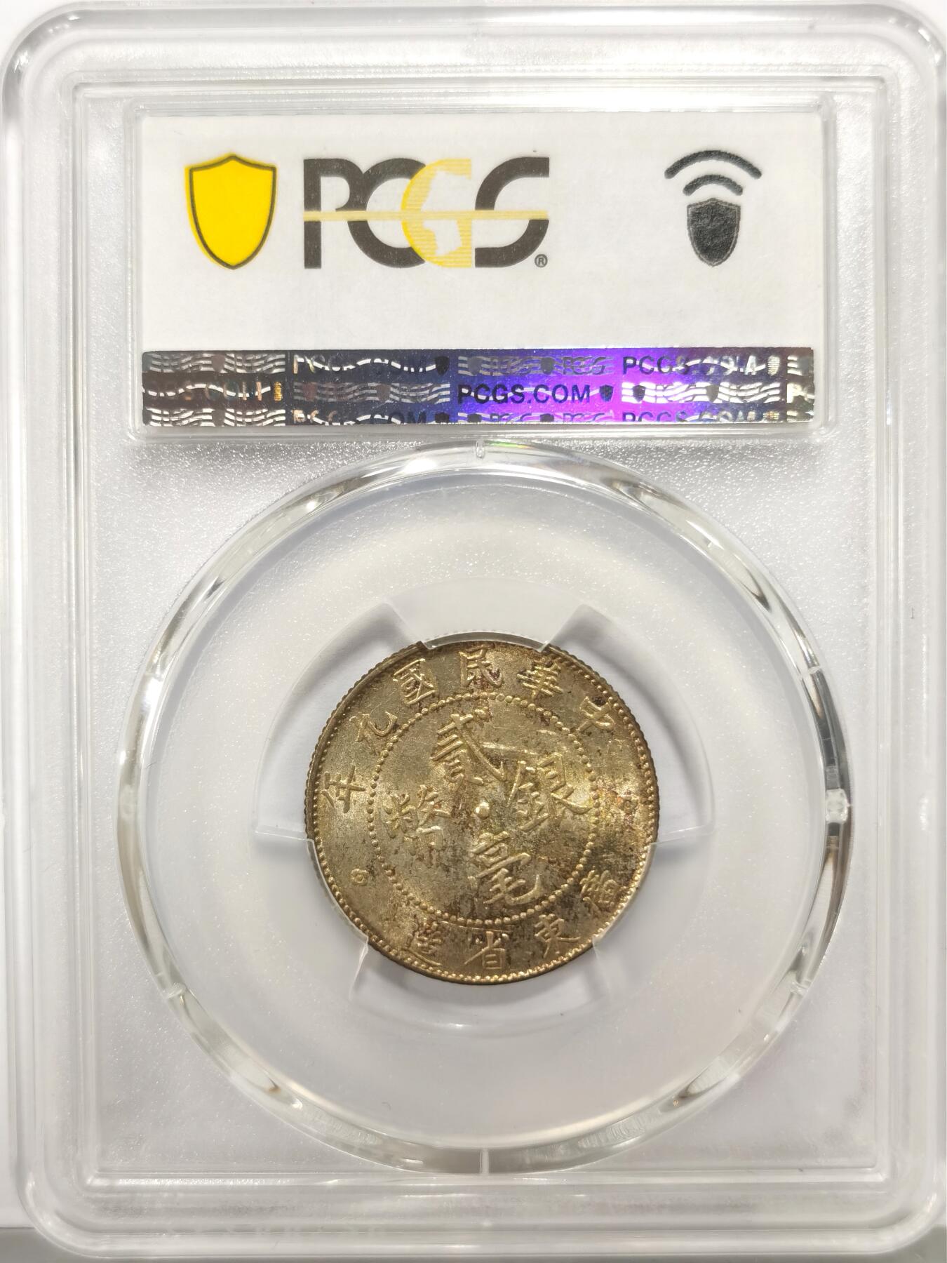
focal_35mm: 54
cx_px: 474
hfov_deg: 27.0
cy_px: 632
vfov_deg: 35.5
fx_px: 1970
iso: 125
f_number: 16
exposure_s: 1/100
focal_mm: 5.56
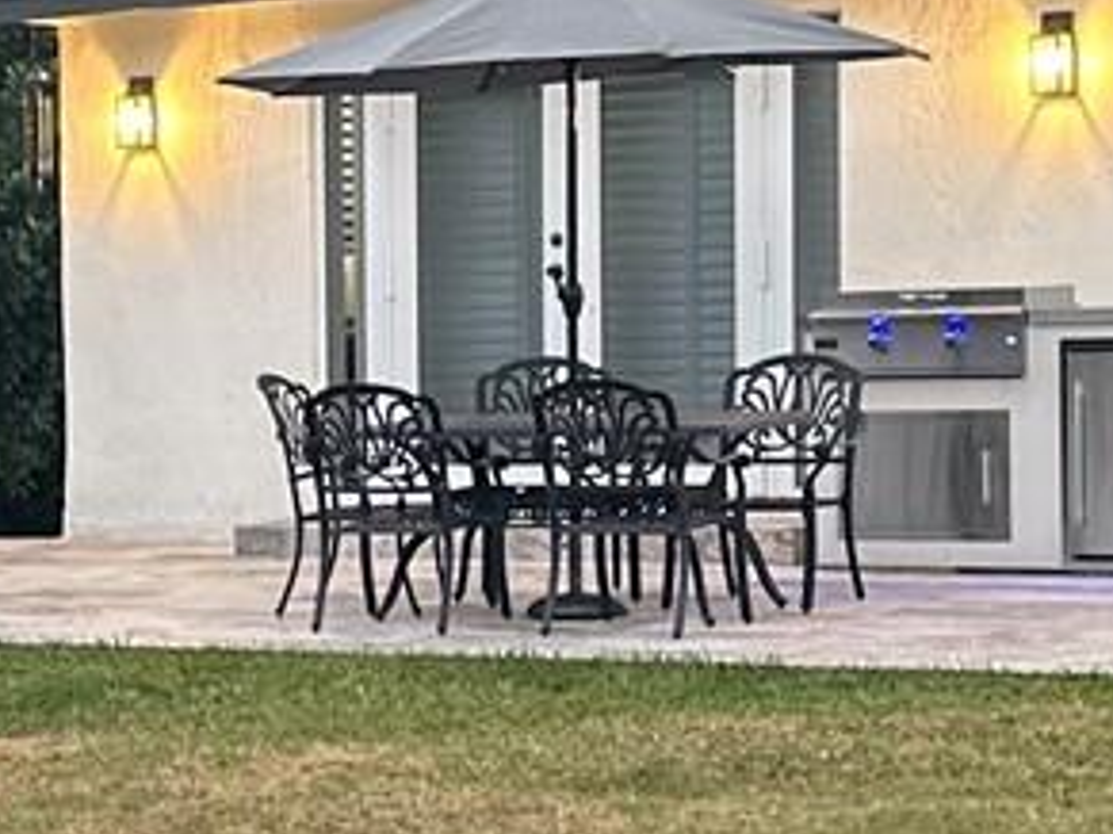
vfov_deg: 11.2
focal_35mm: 132
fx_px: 4242
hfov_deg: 14.3
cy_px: 516
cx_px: -356
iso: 200
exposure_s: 1/60
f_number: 1.78
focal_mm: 6.86
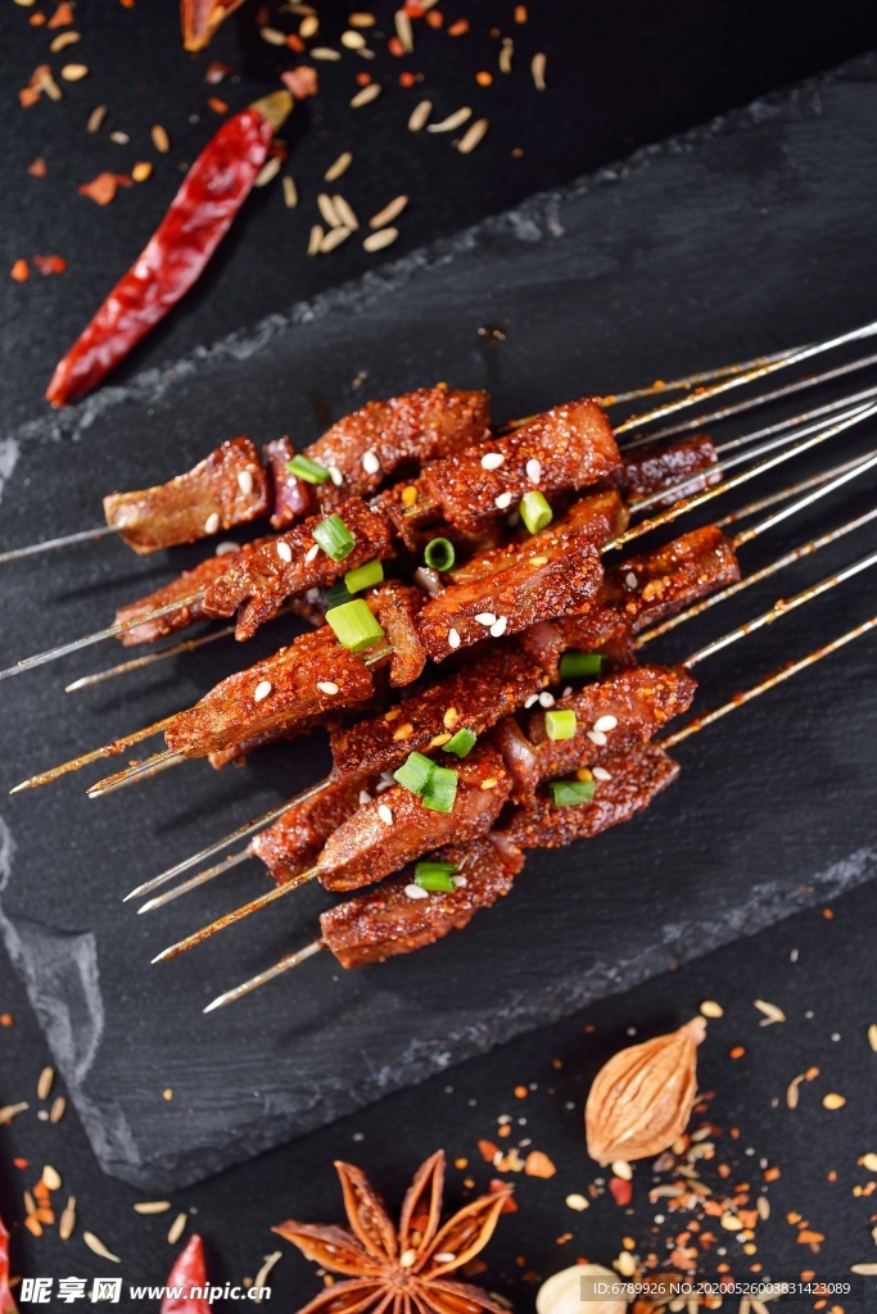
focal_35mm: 55
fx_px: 2009
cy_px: 657
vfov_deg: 36.2
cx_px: 438
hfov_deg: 24.6
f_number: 5.6
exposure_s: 1/160
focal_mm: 55
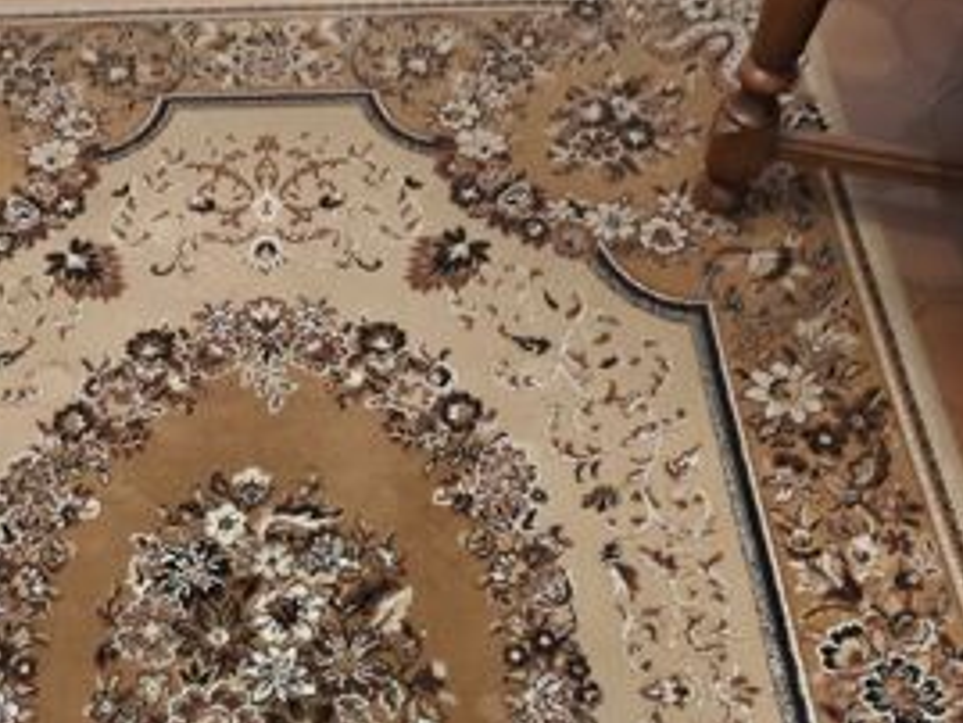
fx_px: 1141
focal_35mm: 41
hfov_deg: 44.7
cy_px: 576
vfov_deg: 34.1
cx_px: 283
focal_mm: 6.14
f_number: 1.65
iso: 2500
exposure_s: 1/20
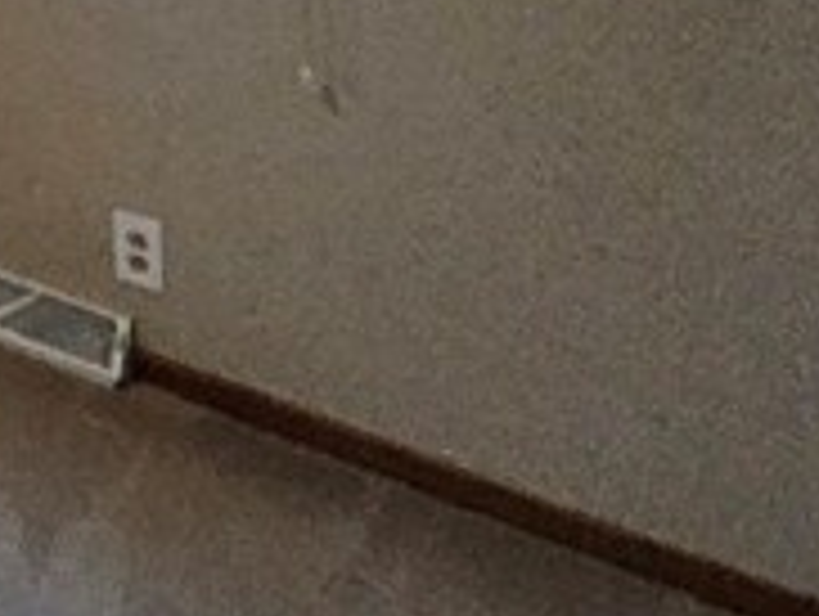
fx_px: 1729
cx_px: -932
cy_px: -638
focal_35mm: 73
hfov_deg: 17.0
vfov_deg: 15.7
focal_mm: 1.74
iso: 500
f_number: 2.2
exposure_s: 1/30
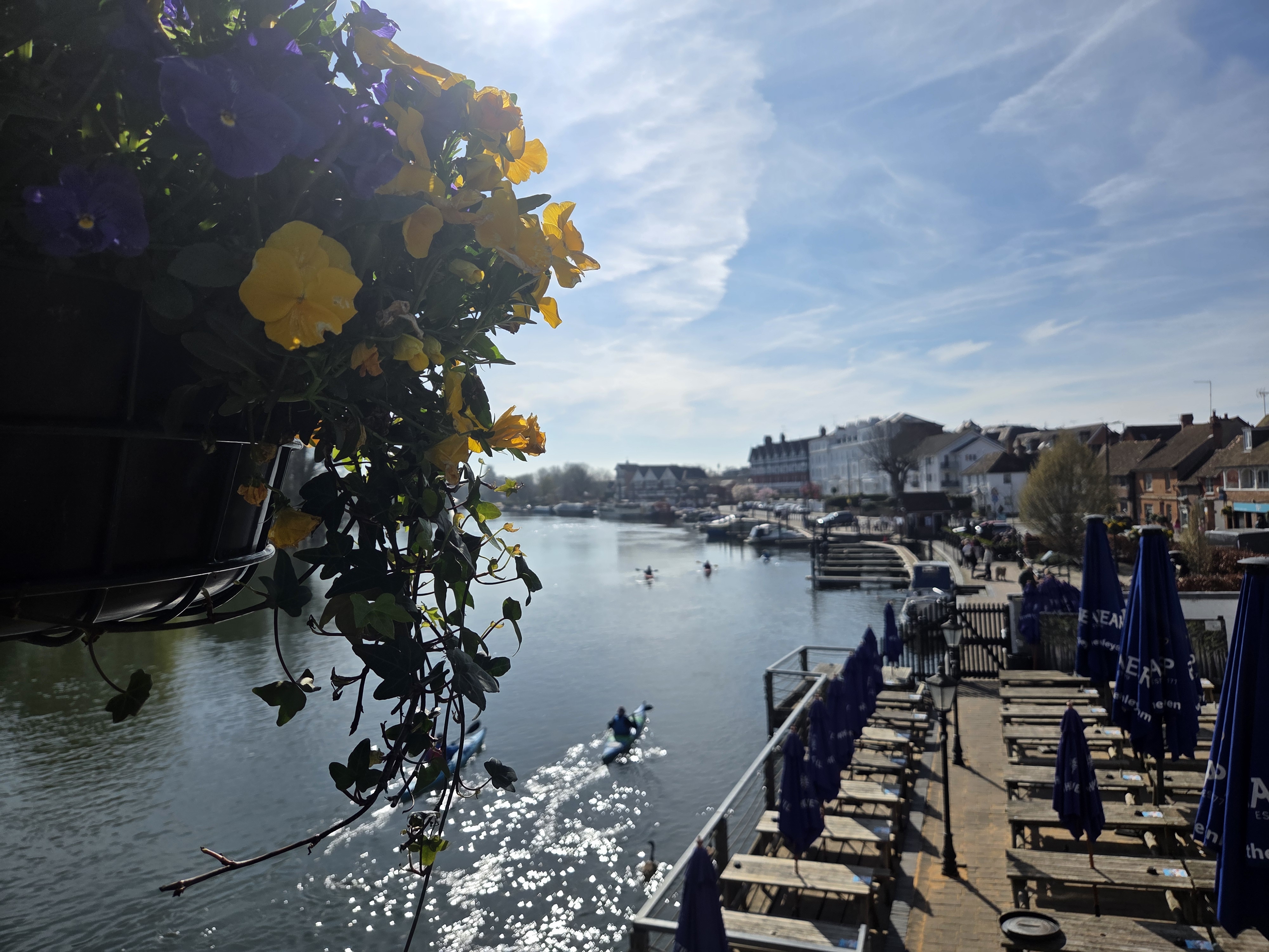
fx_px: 843
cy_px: 476
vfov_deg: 58.9
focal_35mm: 23
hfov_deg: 73.9
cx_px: 634
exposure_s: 1/7891
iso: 50
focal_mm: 5.4
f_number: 1.8
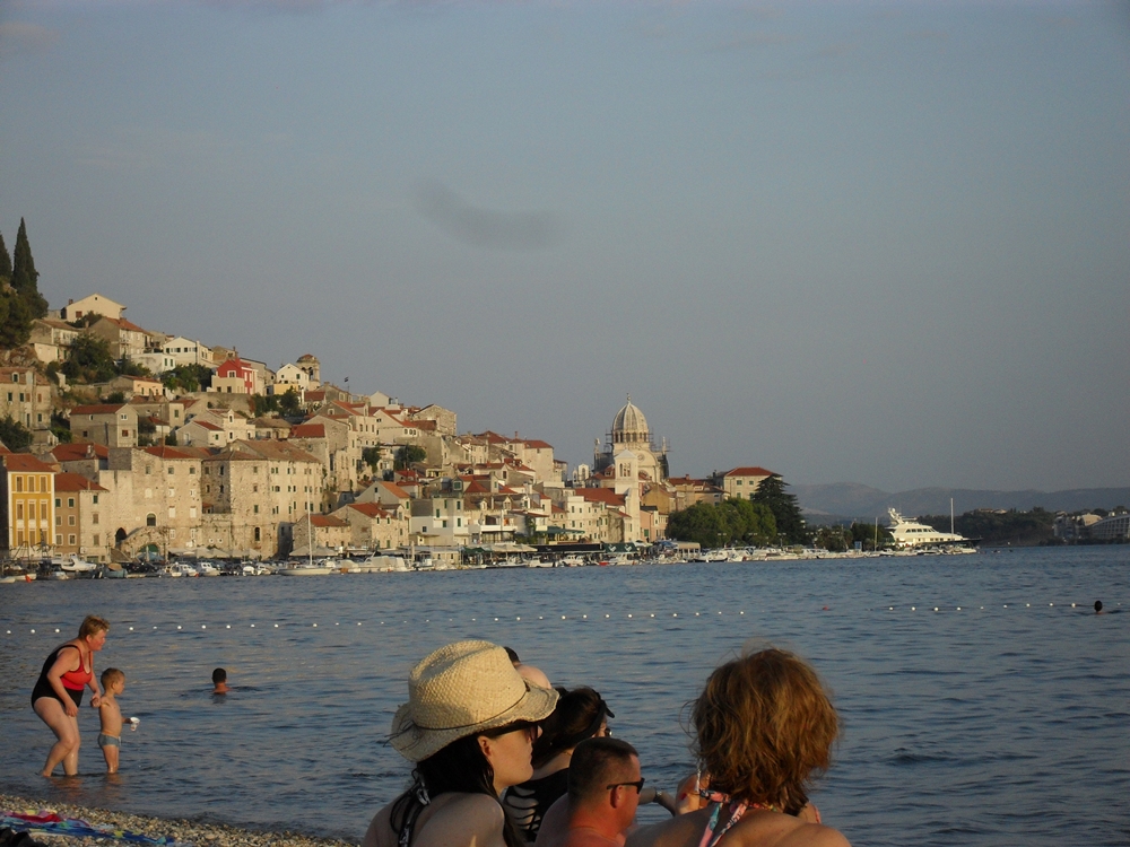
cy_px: 424
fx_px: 3428
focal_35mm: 105
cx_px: 565
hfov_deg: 18.7
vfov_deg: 14.1
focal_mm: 18.9
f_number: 5.8
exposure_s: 1/350
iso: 100
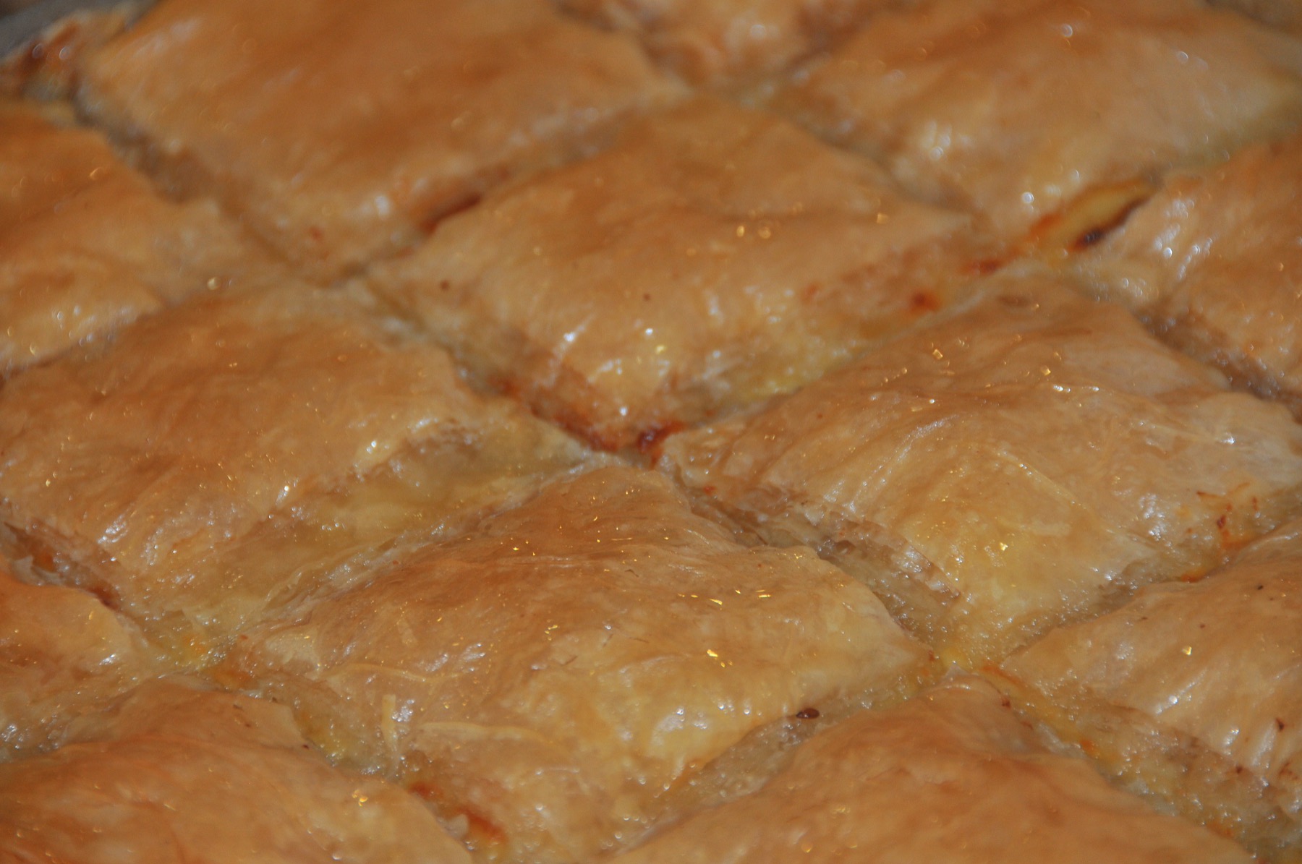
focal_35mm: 255
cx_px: 651
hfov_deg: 8.1
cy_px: 432
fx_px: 9210
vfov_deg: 5.4
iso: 400
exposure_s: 1/60
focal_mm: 170
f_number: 5.6
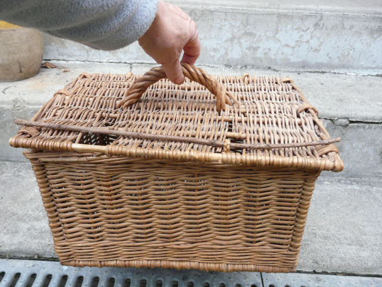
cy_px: 144
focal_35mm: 28
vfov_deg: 49.7
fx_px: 309
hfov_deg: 63.4
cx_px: 191
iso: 200
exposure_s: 1/30
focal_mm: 4.6
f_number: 2.8
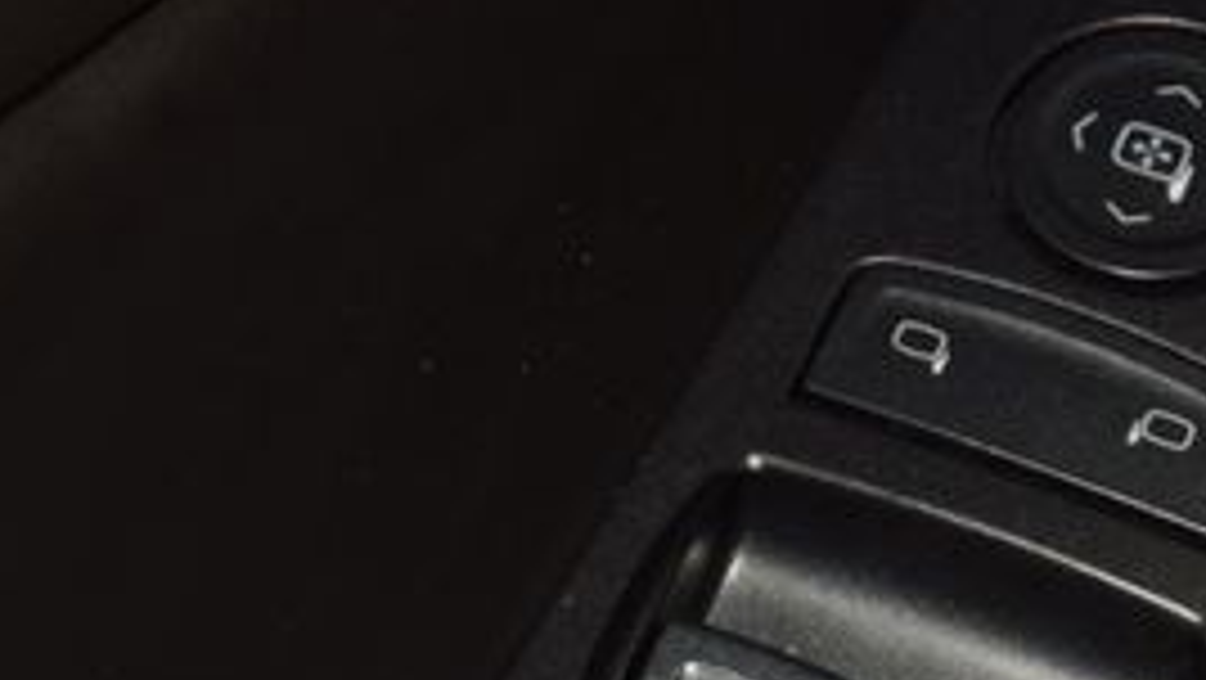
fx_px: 8414
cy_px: 835
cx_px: 810
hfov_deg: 8.2
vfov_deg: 4.6
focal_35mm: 263
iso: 100
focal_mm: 70
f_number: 8
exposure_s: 1/125
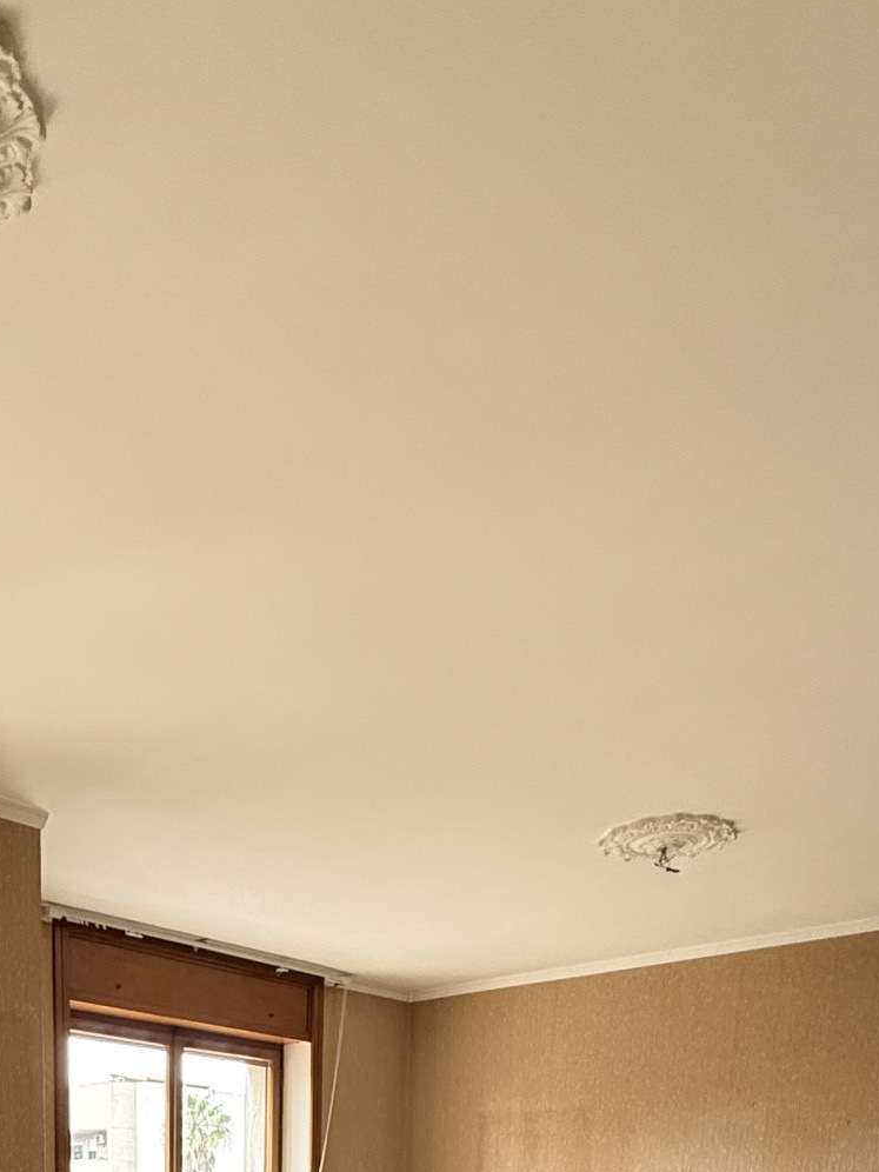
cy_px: 1477
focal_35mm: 36
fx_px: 1219
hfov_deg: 38.5
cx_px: 208
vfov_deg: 36.4
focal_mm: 2.22
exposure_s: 1/99
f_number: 2.2
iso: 250
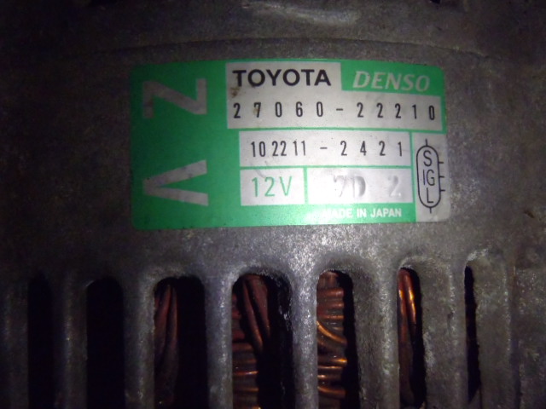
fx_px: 584
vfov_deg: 38.7
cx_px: 273
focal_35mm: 37
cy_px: 204
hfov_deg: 50.1
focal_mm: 6.64
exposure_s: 1/100
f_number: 4.7
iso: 800
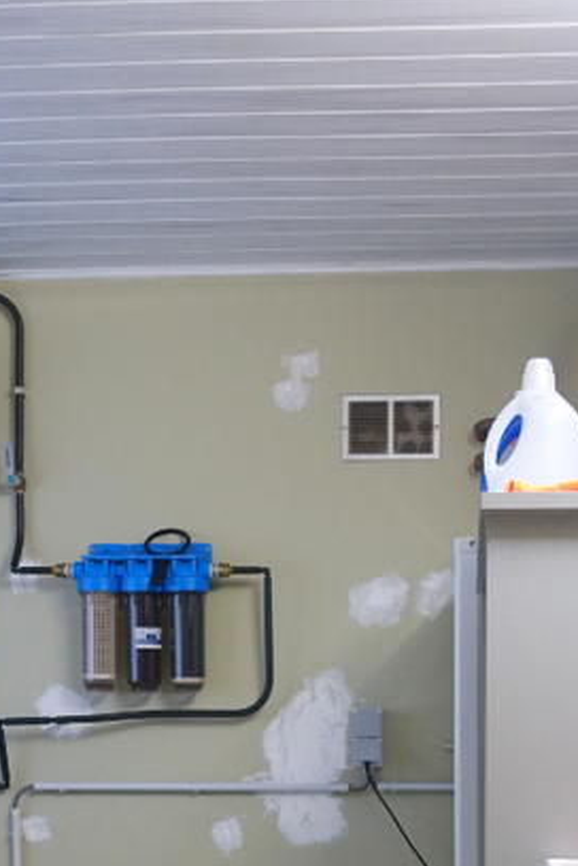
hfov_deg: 25.3
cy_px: 802
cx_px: 408
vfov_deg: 35.0
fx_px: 1276
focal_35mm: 53
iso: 500
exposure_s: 1/30
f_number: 1.8
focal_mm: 8.8
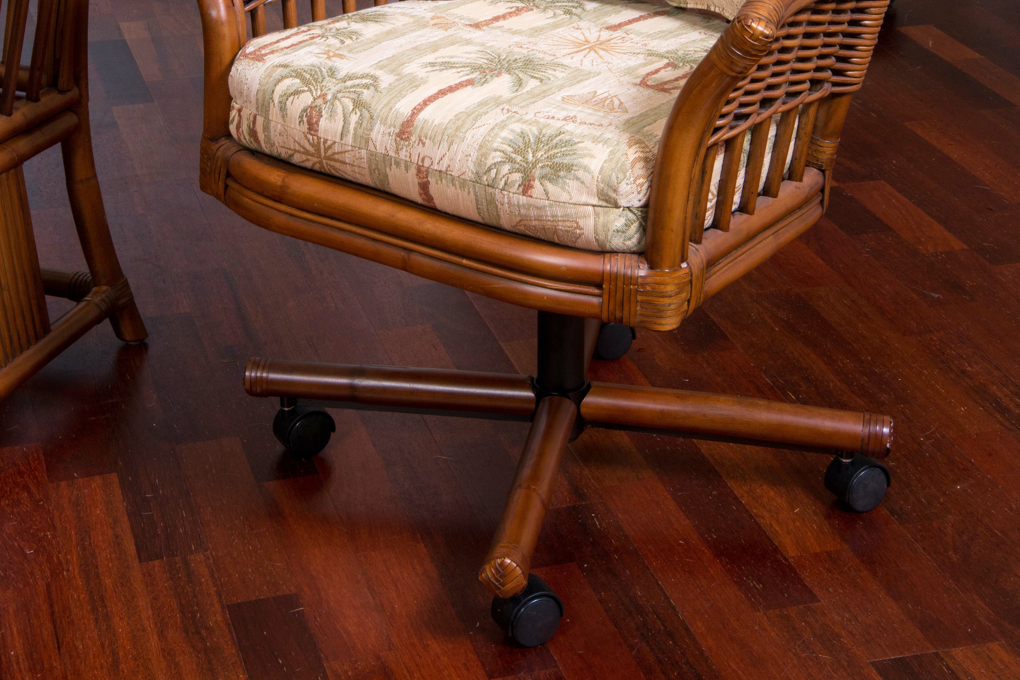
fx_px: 2210
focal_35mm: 78
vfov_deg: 17.2
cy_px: 47
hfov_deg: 26.0
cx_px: 510
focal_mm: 52
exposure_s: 1/10
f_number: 18
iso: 1000
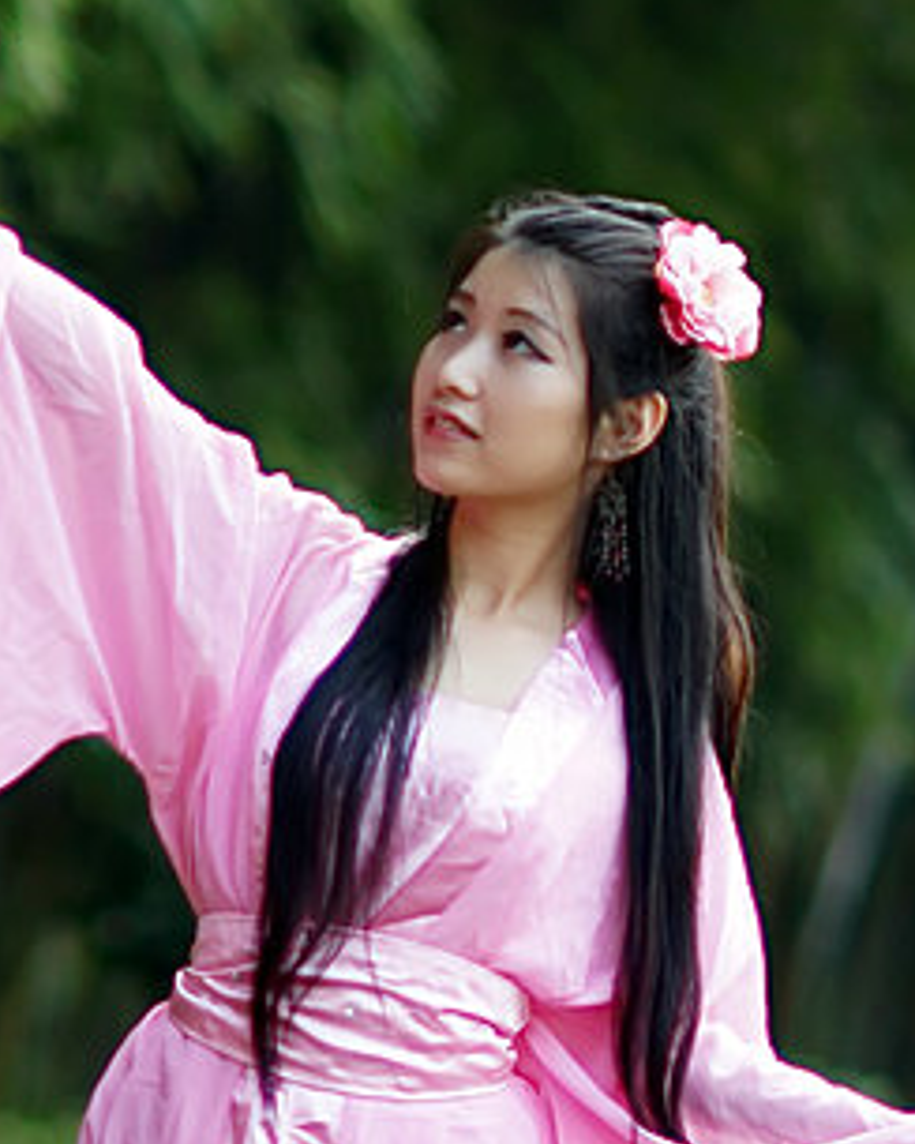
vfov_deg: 6.2
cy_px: 885
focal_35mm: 314
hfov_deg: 4.9
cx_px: 232
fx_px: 10629
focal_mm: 85
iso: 200
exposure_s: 1/1000
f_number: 1.4
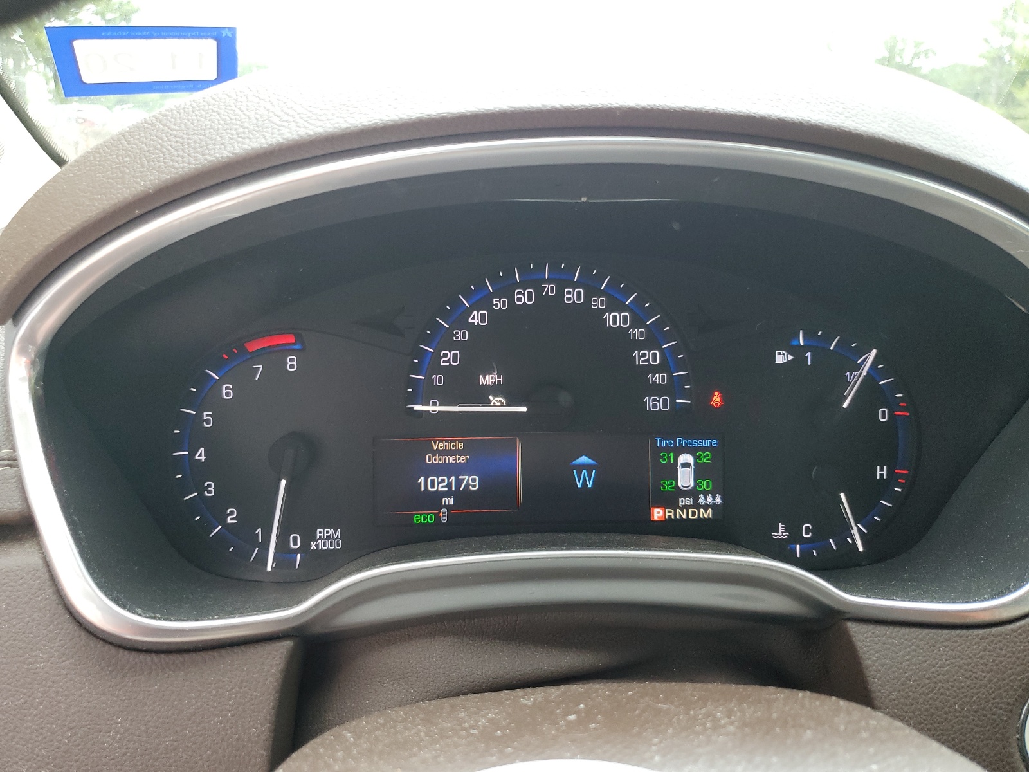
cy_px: 386
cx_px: 514
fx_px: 773
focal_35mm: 26
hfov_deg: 67.3
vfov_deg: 53.1
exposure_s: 1/120
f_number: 1.5
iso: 87
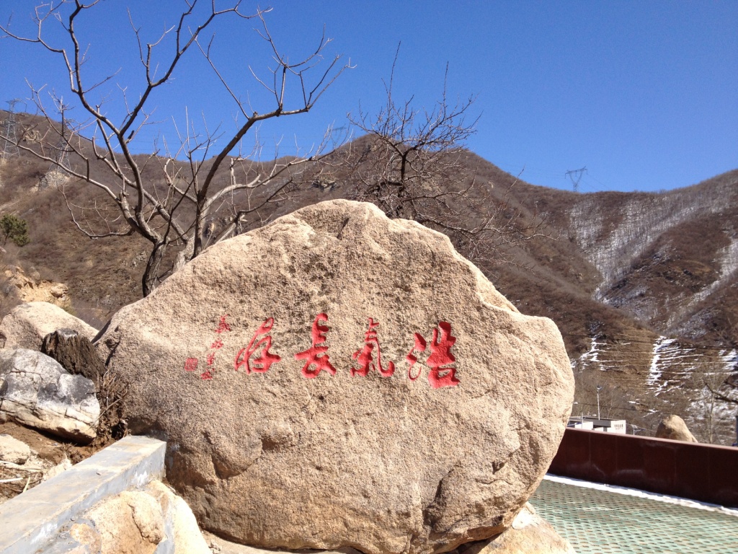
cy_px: 277
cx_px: 369
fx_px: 746
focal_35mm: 35
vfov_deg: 40.7
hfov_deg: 52.6
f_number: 2.4
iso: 64
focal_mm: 4.28
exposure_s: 1/1493
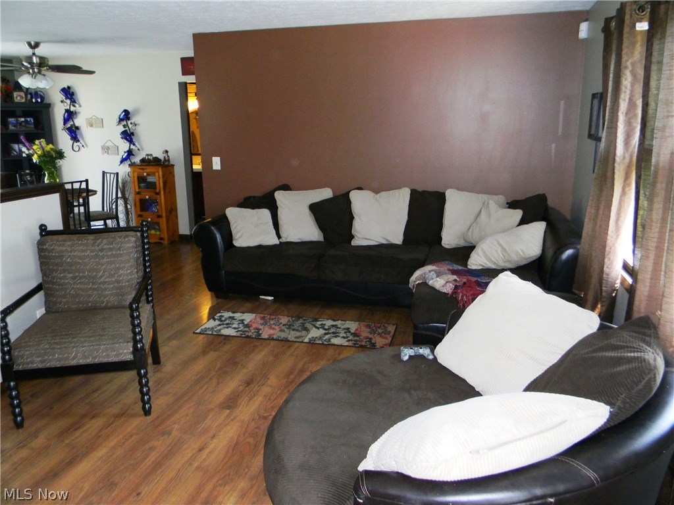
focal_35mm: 28
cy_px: 252
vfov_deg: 49.7
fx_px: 545
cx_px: 337
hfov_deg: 63.4
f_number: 3.5
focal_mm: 5
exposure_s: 1/26
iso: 247
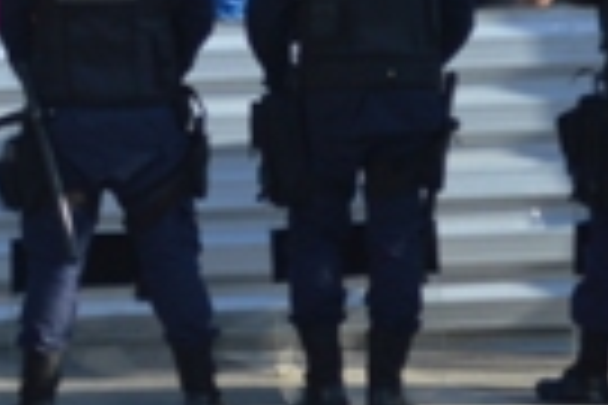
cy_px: -392
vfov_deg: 4.4
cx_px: -252
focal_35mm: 312
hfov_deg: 6.5
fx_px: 5269
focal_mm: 44
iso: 100
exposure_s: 1/400
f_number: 5.3
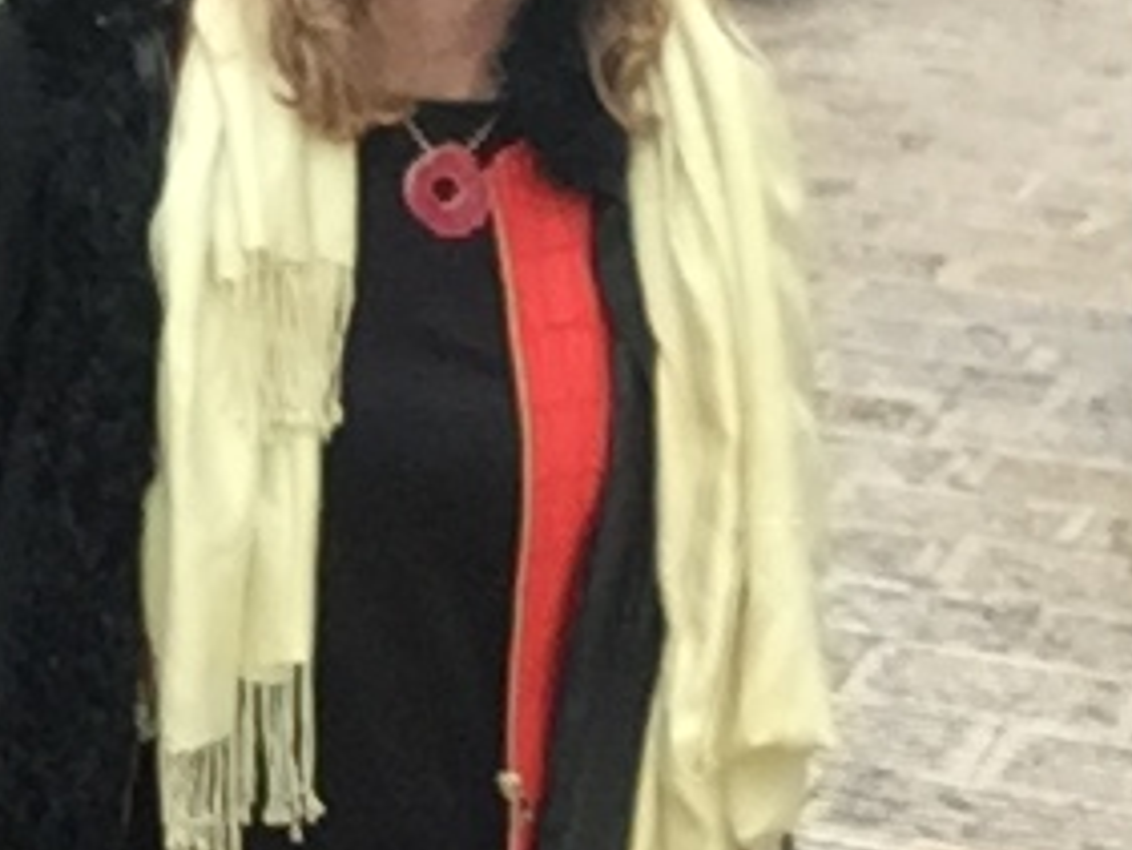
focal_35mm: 141
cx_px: 330
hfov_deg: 14.0
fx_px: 4613
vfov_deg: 10.5
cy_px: 500
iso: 32
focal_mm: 2.65
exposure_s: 1/462
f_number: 2.2
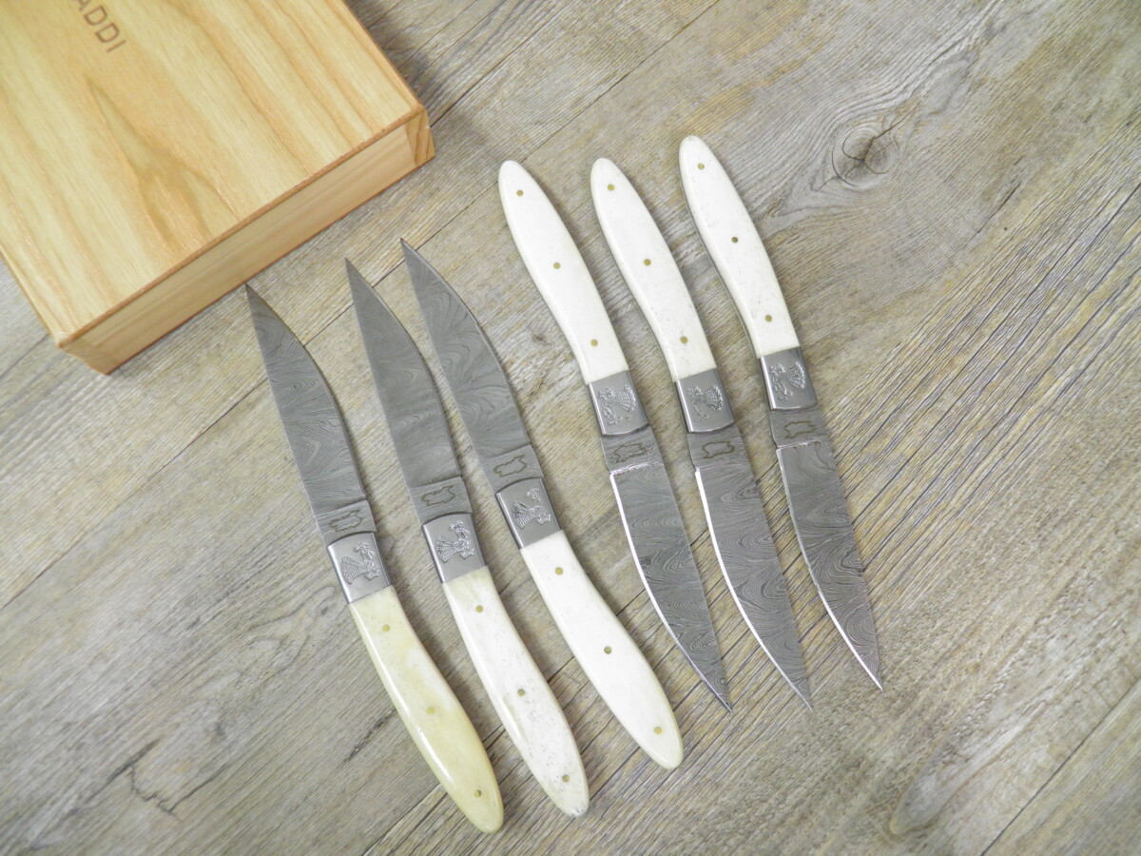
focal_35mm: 30
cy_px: 428
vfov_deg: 46.8
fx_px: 989
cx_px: 570
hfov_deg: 60.0
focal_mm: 5.5
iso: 200
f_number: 3
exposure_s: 1/30
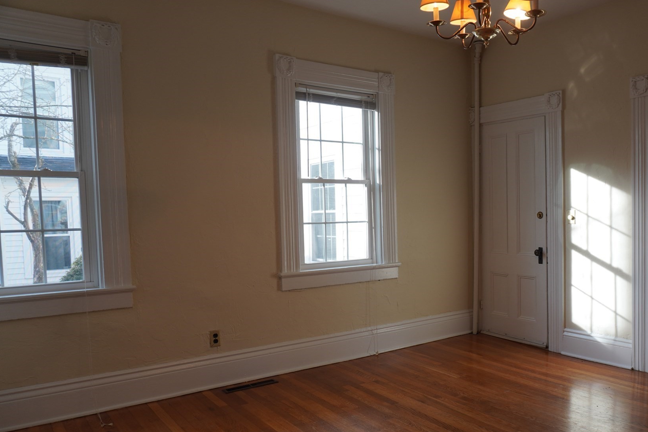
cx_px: 396
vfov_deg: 43.5
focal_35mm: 30
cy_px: 245
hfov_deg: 61.3
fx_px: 540
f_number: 4
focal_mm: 16
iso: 160
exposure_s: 1/60
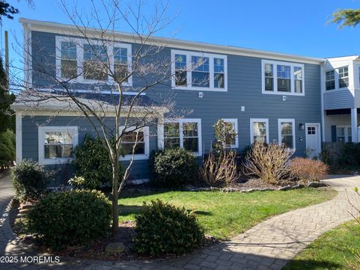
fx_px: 281
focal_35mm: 27
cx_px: 181
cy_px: 132
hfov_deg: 65.3
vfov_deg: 51.4
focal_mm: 4.25
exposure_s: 1/1043
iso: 32
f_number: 1.8
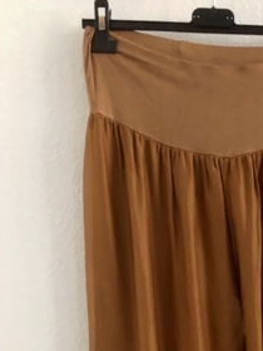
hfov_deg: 22.3
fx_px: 648
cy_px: 389
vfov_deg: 27.6
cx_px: 244
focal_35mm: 64
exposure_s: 1/6
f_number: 1.8
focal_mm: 4
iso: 100
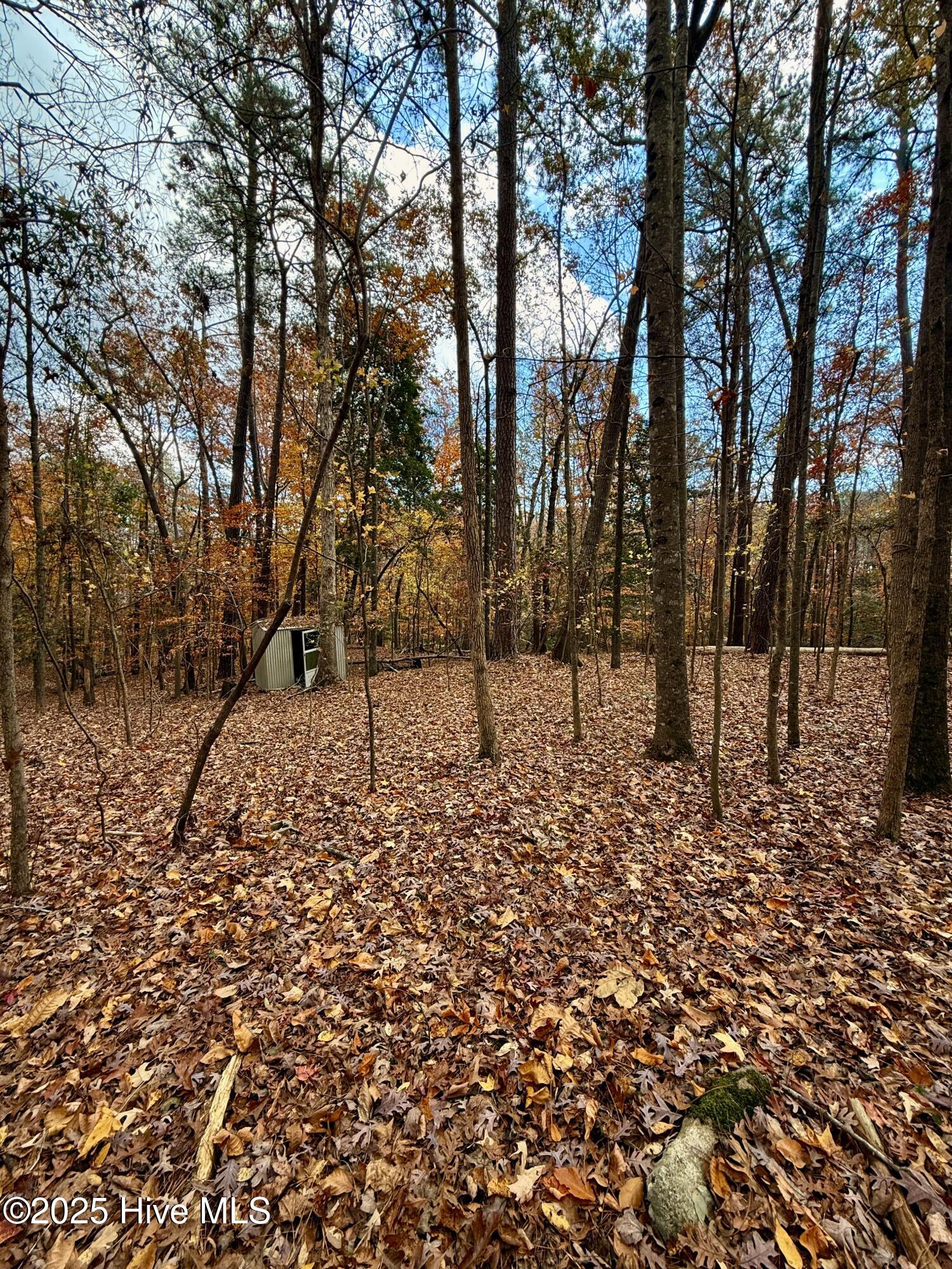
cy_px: 634
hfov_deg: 85.7
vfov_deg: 102.1
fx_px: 513
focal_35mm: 14
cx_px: 476
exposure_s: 1/112
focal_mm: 2.22
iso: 64
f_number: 2.2
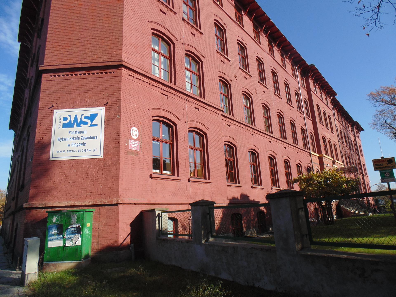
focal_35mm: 22
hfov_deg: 76.4
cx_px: 198
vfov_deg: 61.1
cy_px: 148
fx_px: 252
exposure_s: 1/100
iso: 80
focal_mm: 4
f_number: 9.7
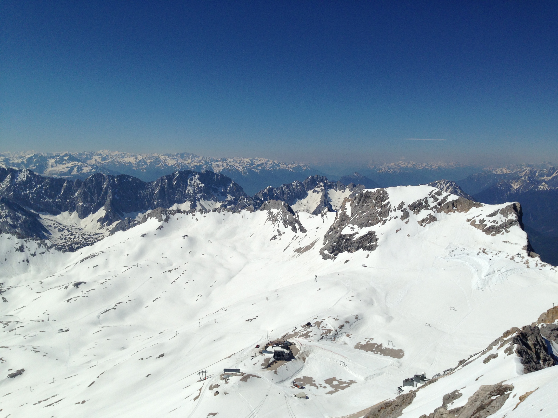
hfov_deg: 55.4
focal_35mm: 33
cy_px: 209
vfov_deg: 42.9
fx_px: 532
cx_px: 279
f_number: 2.4
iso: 50
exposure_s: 1/5435
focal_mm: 4.13
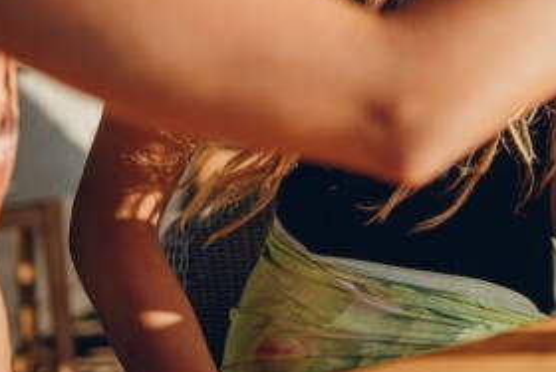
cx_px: 653
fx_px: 1483
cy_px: -28
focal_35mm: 96
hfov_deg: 20.0
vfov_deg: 14.0
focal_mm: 35
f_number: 1.6
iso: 50
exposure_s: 1/1250
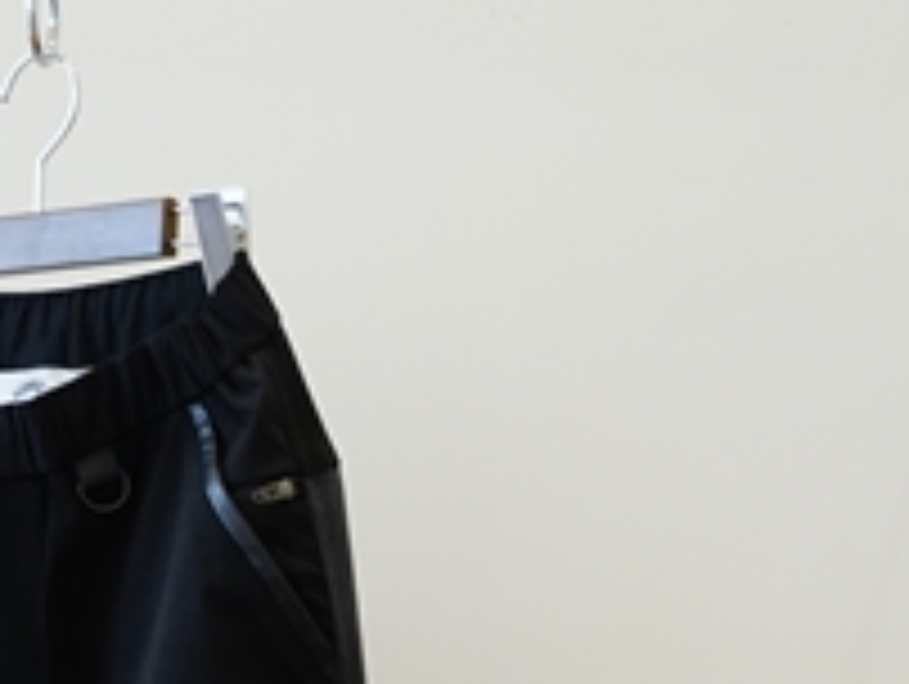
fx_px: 5495
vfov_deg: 7.0
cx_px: 86
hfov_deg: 9.4
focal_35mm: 209
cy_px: 1177
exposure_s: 1/60
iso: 400
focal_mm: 55
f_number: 4
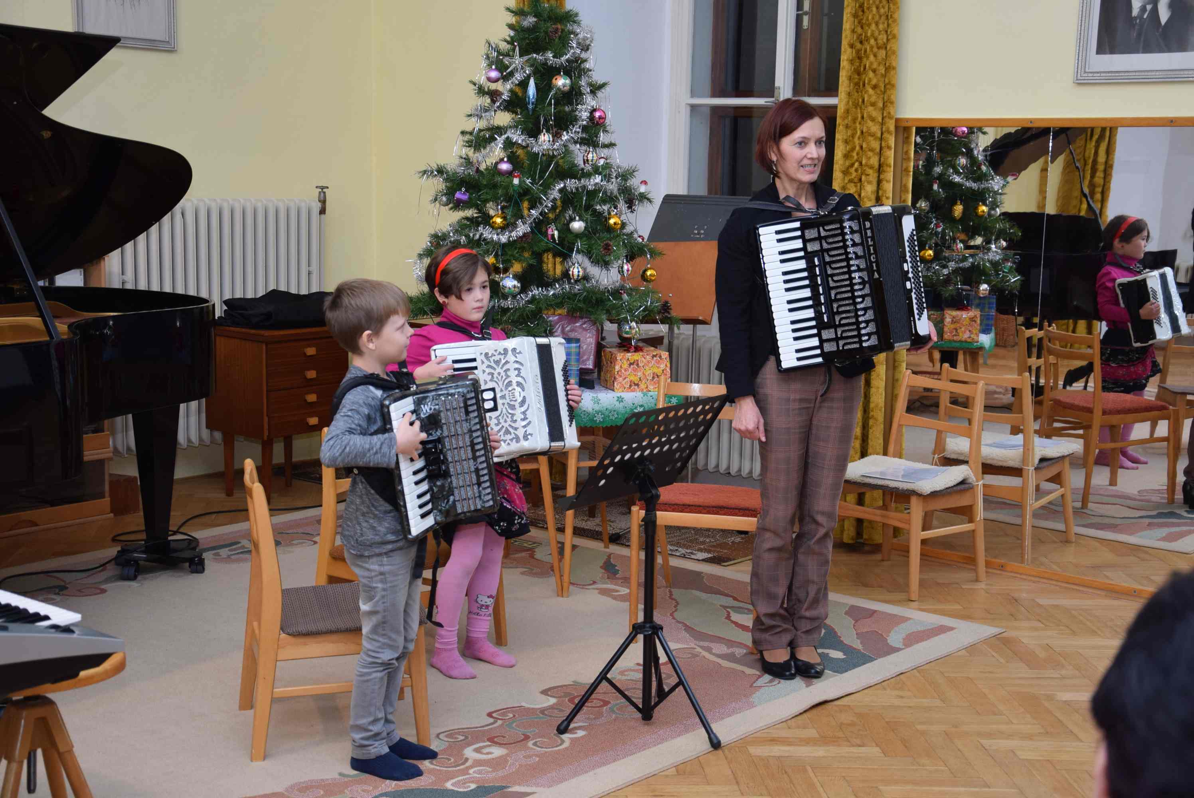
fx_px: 1743
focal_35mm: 52
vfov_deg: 25.8
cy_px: 399
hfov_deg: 37.8
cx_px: 597
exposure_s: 1/100
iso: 400
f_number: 4.5
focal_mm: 35
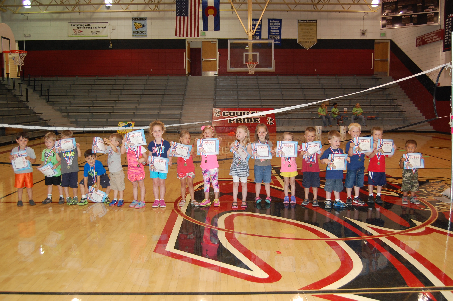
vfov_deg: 38.3
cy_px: 150
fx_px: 434
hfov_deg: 55.1
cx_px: 226
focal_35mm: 34
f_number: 3.8
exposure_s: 1/60
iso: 500
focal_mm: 23
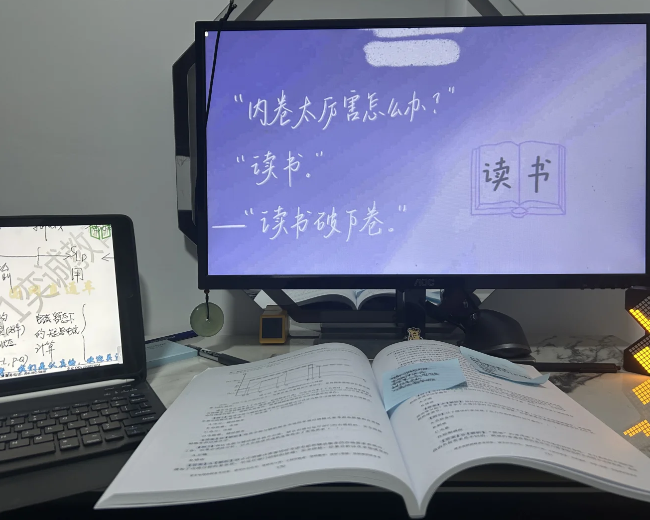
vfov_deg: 51.5
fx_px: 539
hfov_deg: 62.2
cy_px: 255
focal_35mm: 28
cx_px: 325
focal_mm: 5.7
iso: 125
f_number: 1.5
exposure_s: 1/101
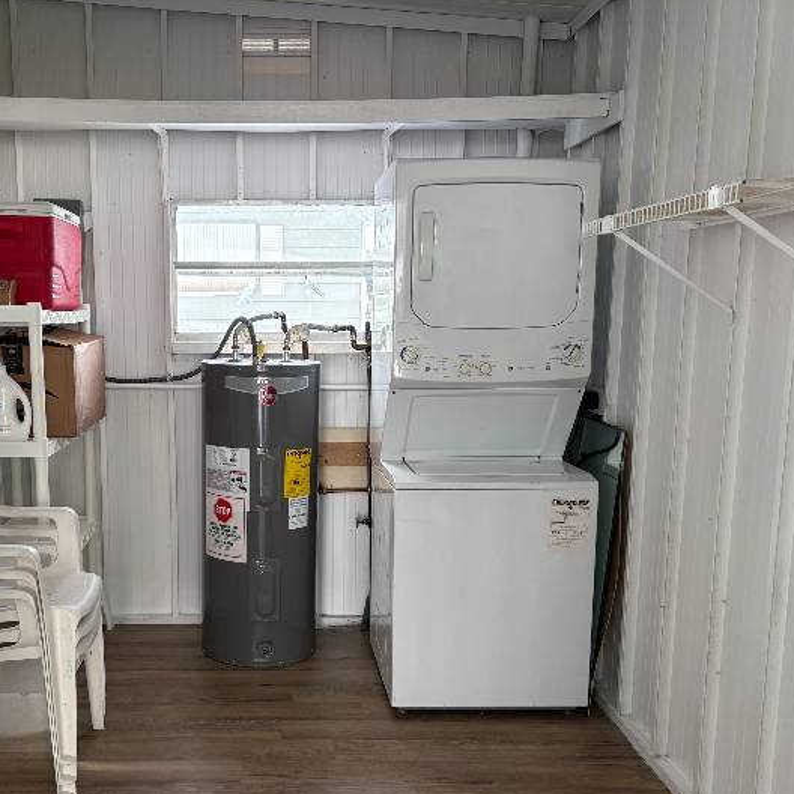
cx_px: 265
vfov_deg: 44.8
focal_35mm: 37
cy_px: 464
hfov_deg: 44.3
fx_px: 960
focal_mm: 5.96
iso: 80
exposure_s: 1/237
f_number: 1.6
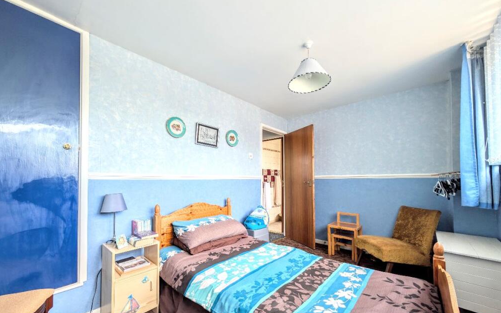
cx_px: 246
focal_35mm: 13
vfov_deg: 82.5
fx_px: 178
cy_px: 174
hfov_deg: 109.3
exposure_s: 1/57.6
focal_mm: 2.02
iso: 75
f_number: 1.7
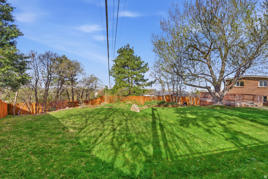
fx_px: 109
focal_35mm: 15
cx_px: 134
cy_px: 90
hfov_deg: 101.9
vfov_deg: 79.0
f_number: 9
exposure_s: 1/4000
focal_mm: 14.6
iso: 160
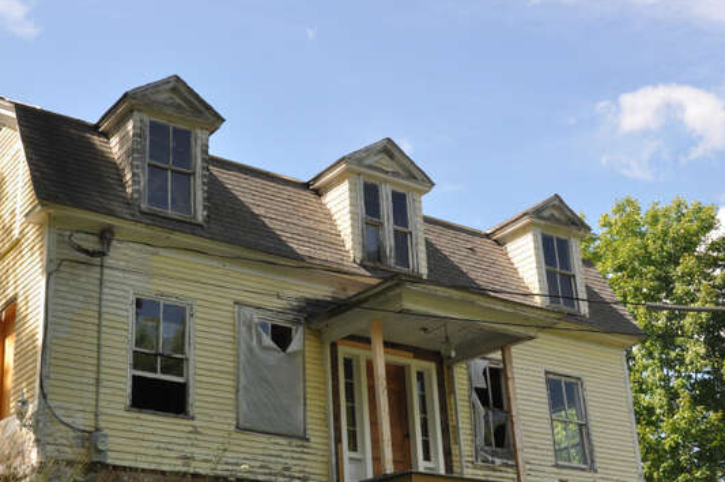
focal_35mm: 54
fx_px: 1086
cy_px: 314
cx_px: 241
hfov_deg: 36.5
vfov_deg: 24.9
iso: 400
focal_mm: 24
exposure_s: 1/500
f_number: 7.1
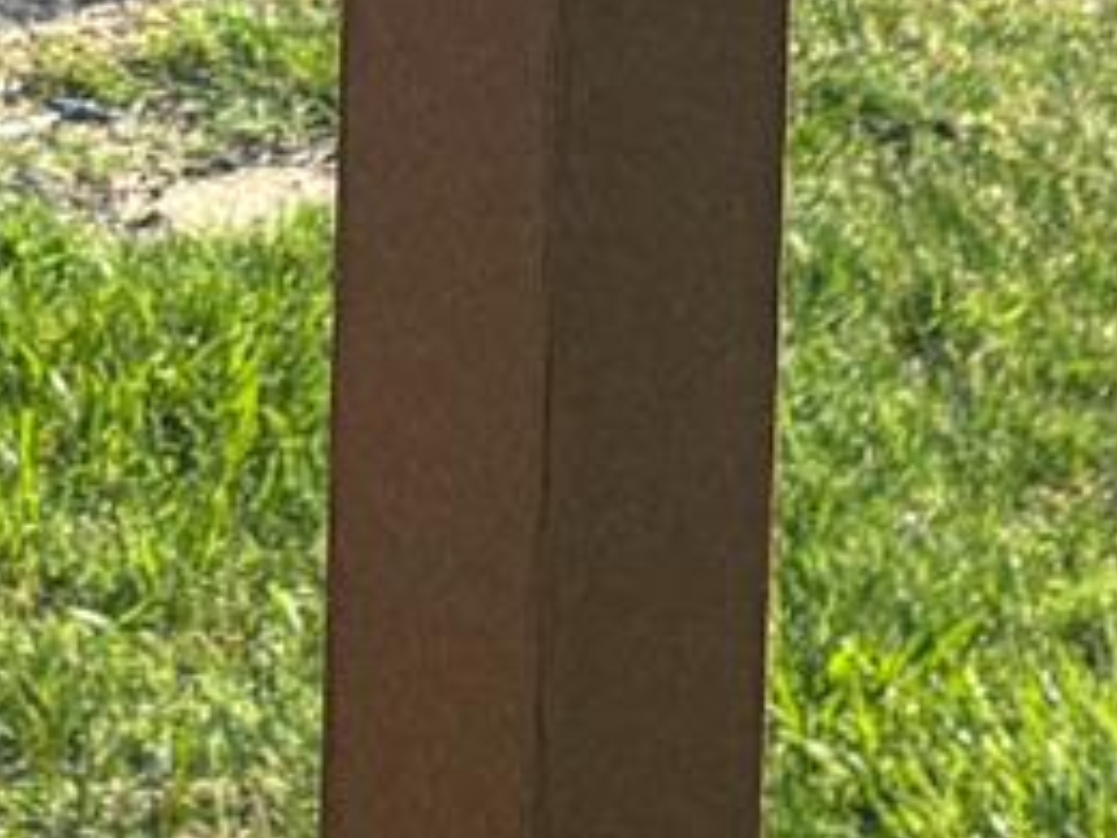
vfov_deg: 7.0
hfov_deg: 9.6
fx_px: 6615
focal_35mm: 205
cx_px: -30
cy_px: -877
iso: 50
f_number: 1.6
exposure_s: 1/3021
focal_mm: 5.96
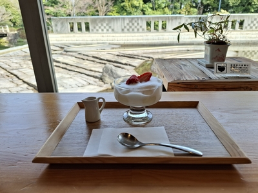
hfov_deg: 73.9
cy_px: 96
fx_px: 171
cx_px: 129
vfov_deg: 58.9
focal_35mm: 23
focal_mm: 5.54
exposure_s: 1/222
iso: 50
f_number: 1.8
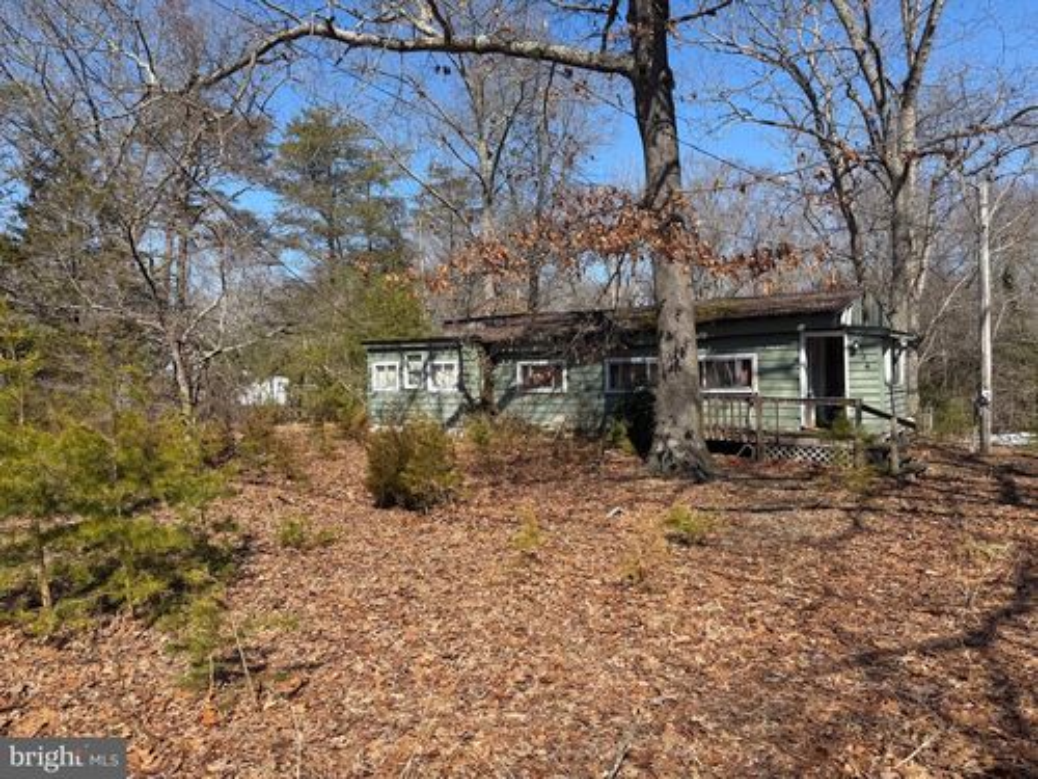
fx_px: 720
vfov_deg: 56.8
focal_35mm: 24
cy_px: 390
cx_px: 519
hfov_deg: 71.6
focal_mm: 6.76
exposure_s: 1/3425
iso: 80
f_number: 1.78
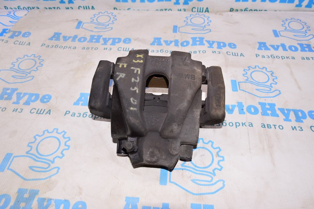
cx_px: 157
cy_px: 104
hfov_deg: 67.4
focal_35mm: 27
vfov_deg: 47.9
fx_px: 235
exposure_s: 1/200
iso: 1600
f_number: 8
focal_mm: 18
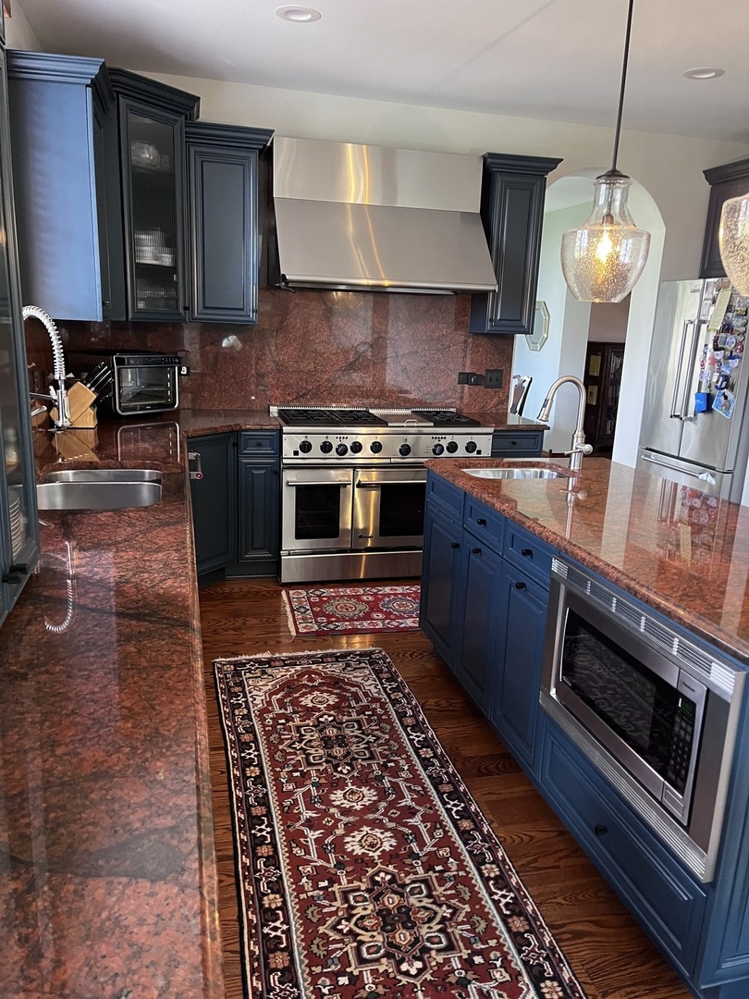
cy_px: 500
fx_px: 750
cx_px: 374
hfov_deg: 53.1
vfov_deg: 67.3
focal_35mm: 26
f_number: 1.6
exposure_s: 1/40
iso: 400
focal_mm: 5.1
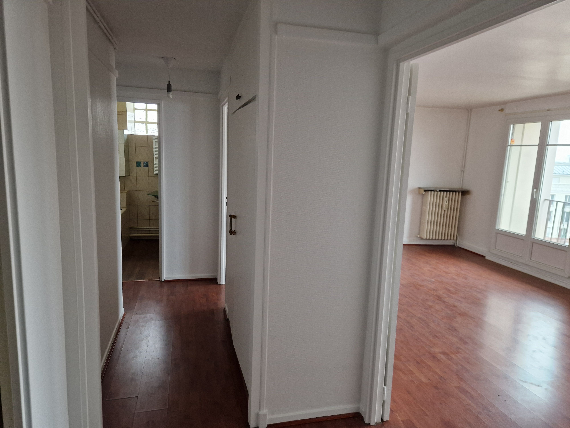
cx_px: 285
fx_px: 379
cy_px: 214
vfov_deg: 58.9
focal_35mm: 23
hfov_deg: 73.9
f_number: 1.8
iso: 400
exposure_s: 1/100
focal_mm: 5.4
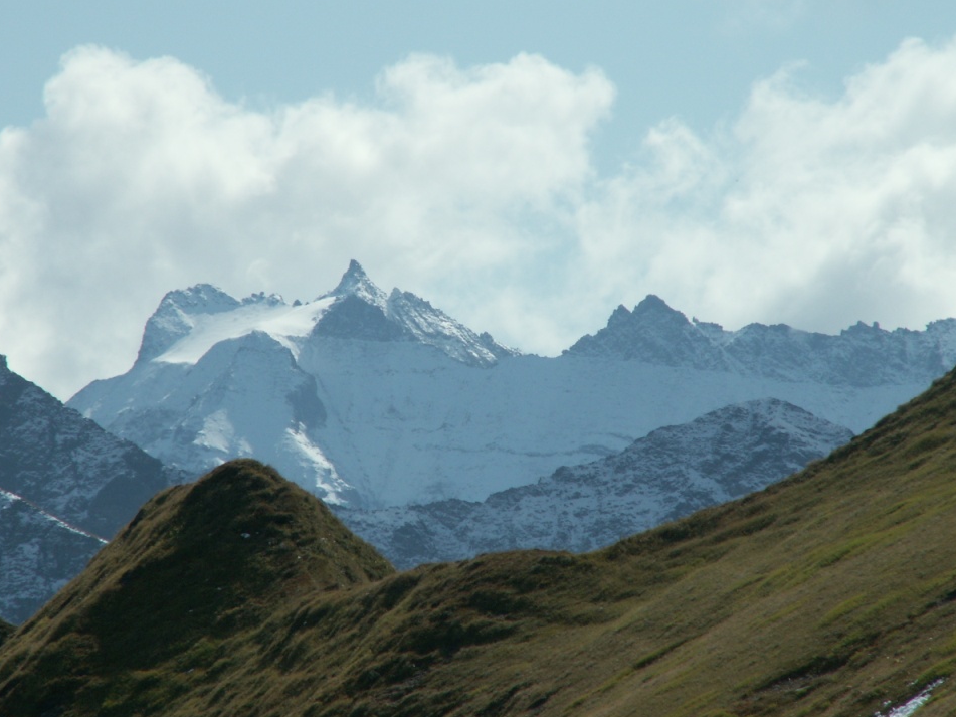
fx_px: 9306
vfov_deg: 4.4
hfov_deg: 5.9
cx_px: 475
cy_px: 369
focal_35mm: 337
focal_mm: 51.9
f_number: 8
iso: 50
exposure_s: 1/400
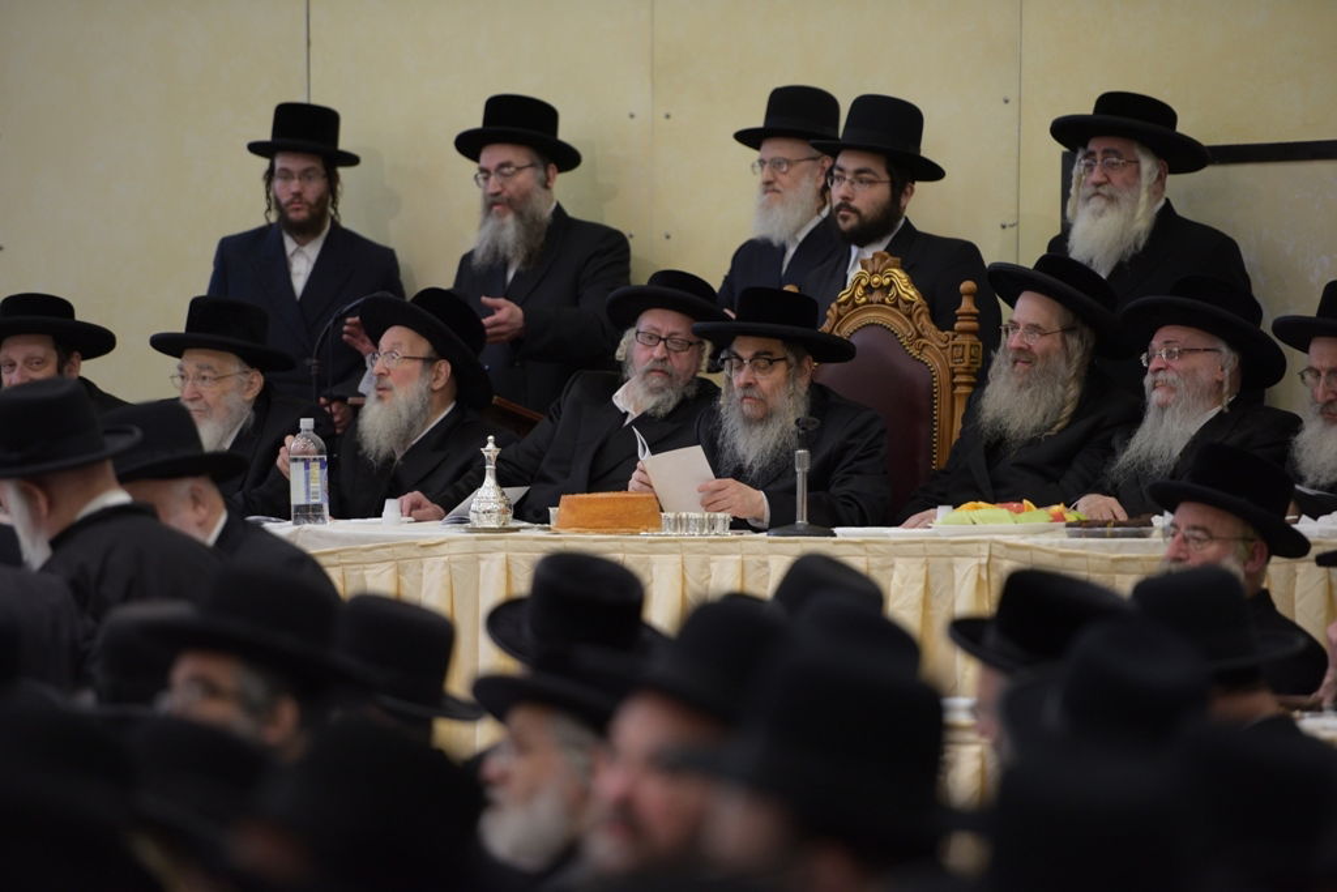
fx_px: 7428
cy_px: 446
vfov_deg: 6.9
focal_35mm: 200
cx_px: 668
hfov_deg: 10.3
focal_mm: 200
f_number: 2.8
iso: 800
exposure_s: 1/125
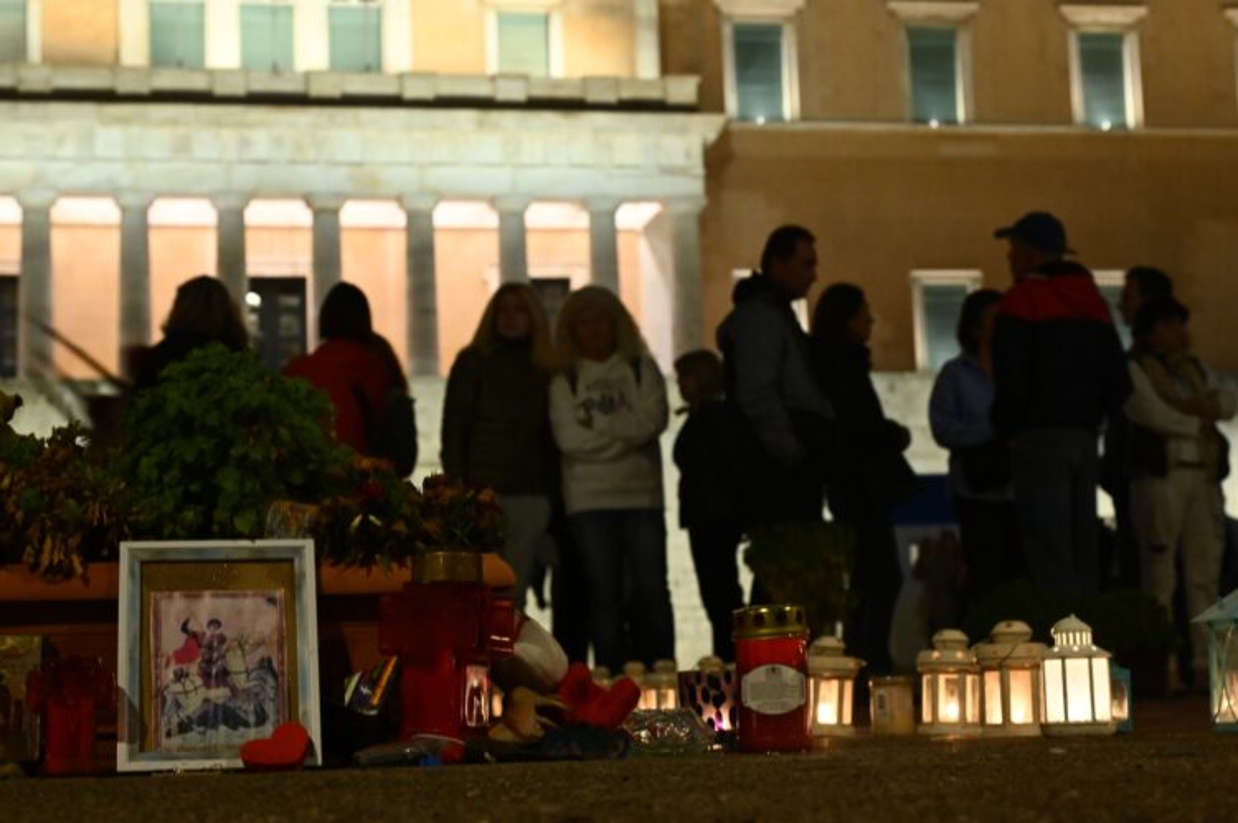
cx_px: 619
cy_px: 412
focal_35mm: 61
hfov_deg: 32.9
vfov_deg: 22.2
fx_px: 2096
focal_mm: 61
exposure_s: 1/13
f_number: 9
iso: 4500
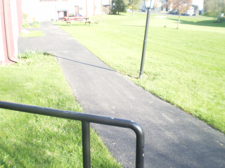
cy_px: 84
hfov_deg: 51.4
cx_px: 112
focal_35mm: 36
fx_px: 234
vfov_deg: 39.7
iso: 160
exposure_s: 1/250
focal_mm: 6.3
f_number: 3.1
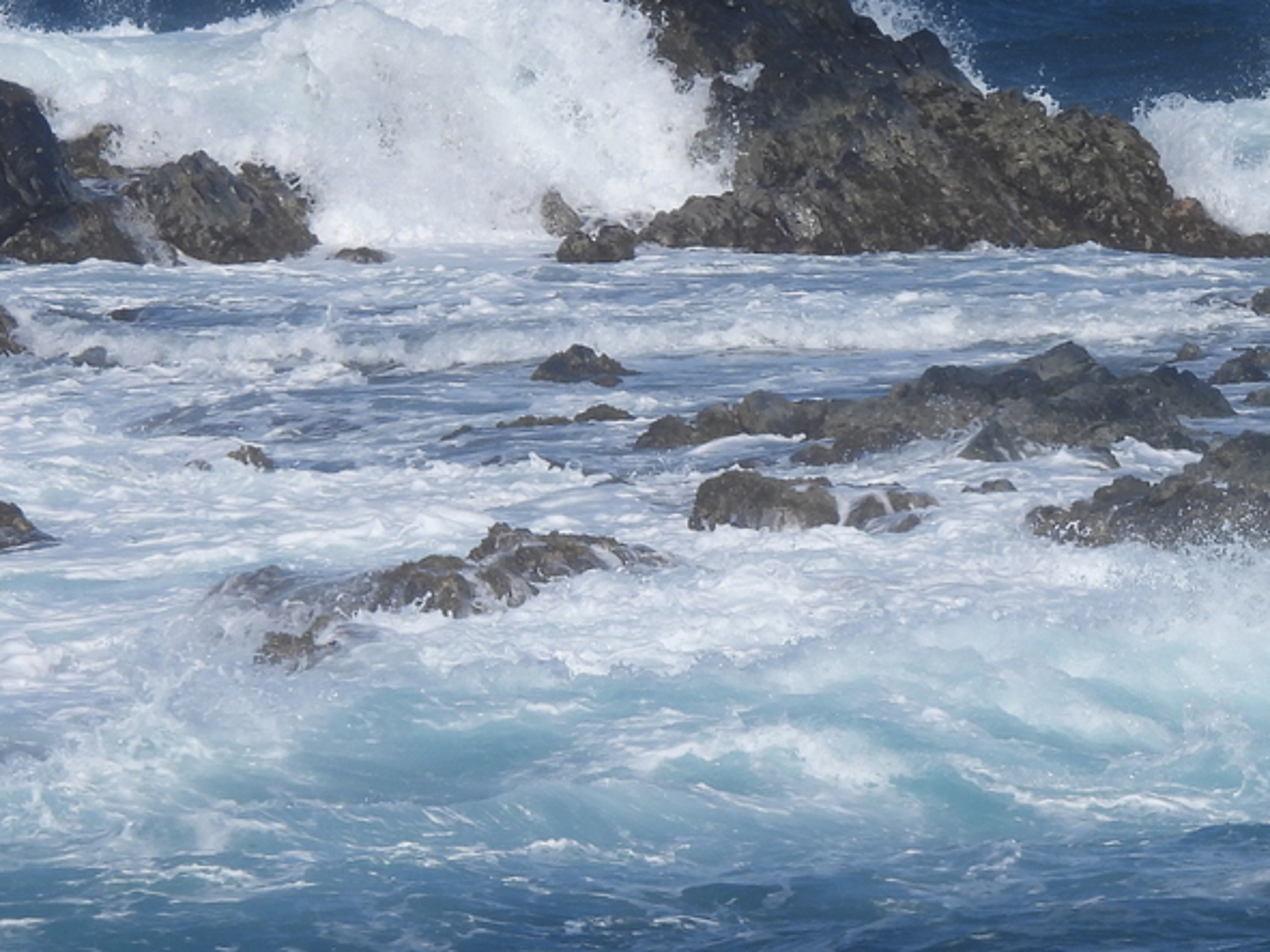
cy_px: 230
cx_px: 709
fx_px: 30188
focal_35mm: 823
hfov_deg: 2.4
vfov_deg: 1.8
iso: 100
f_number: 5
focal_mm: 67.8
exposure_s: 1/500
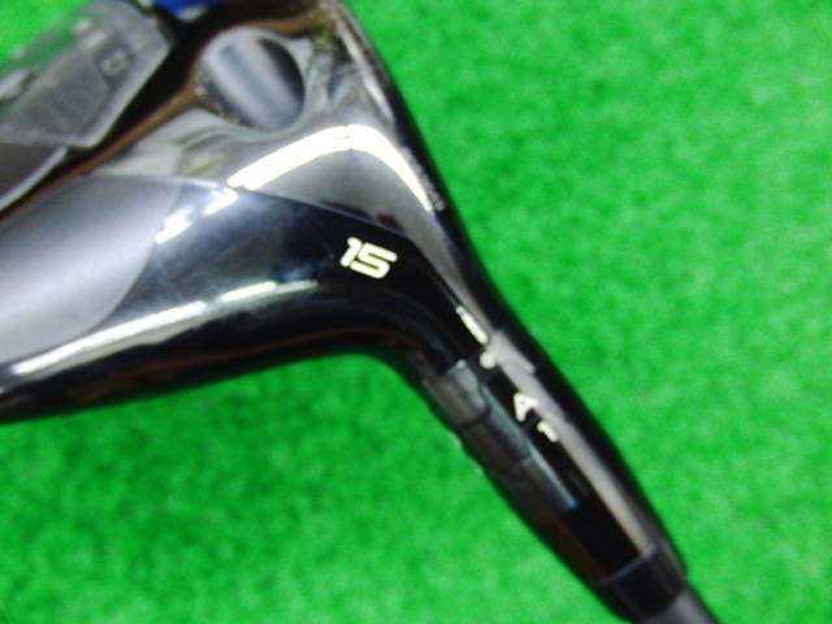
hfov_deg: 50.1
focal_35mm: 37
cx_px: 416
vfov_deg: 38.7
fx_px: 889
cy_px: 312
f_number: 3.6
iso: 400
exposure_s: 1/15
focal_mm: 6.42
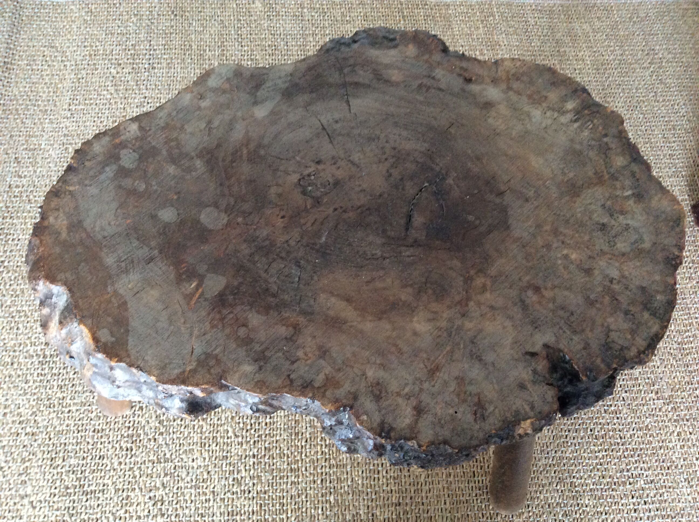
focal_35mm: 32
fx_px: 645
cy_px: 261
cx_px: 350
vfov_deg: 44.1
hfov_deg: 56.9
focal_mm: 3.3
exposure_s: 1/25
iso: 200
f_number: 2.4
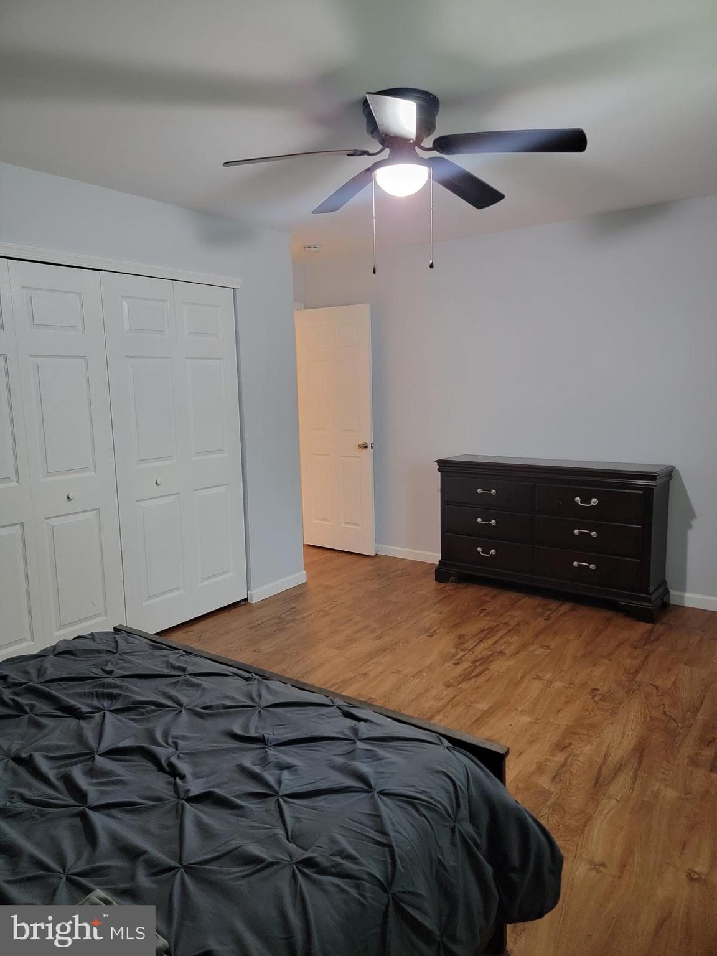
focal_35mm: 24
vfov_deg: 71.6
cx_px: 358
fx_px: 663
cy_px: 478
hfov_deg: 56.8
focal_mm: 6.7
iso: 640
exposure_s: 1/40
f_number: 1.8
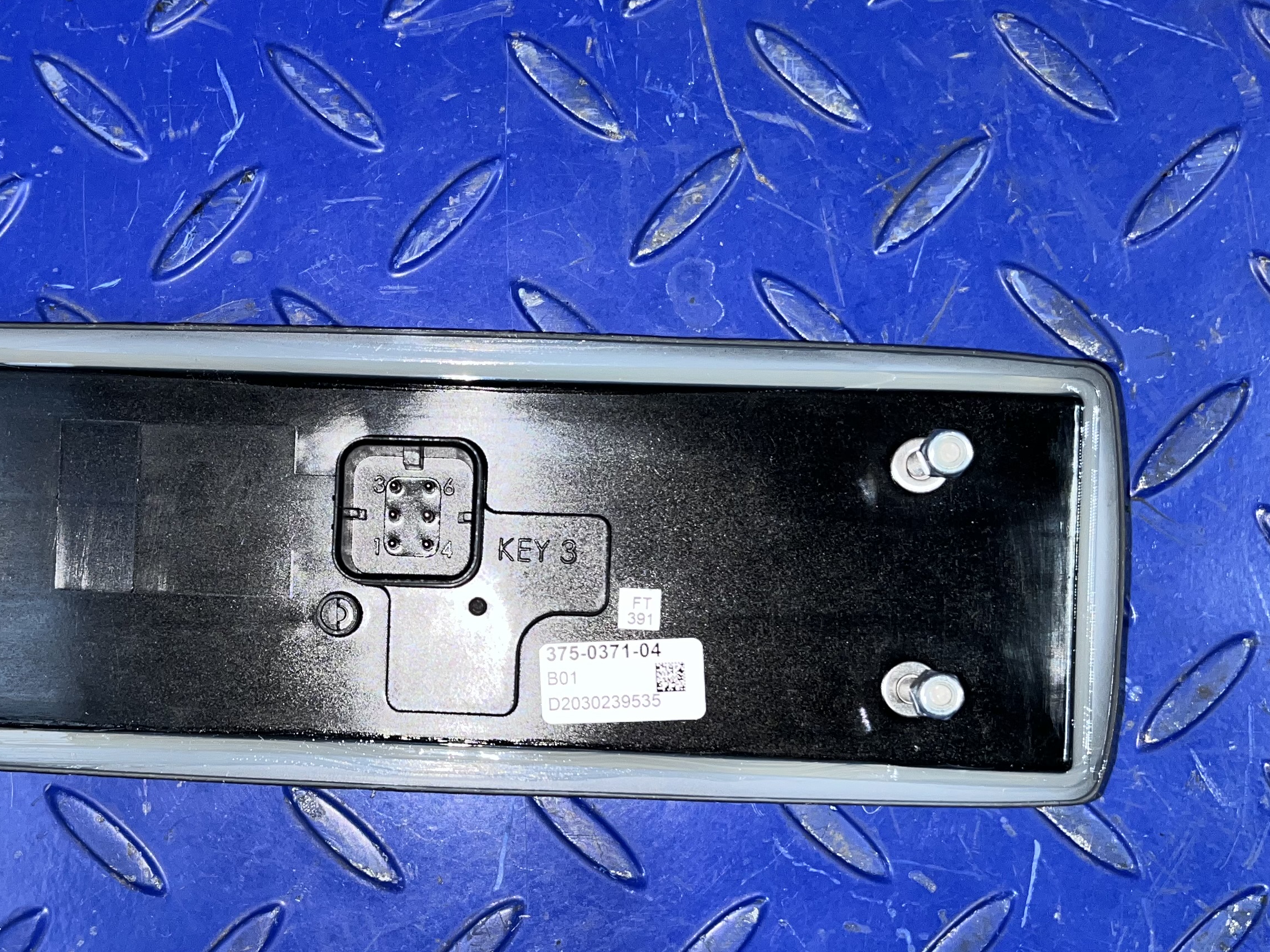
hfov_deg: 40.8
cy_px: 574
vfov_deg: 31.4
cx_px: 431
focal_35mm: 46
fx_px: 1688
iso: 32
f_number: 1.6
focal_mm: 5.1
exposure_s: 1/40
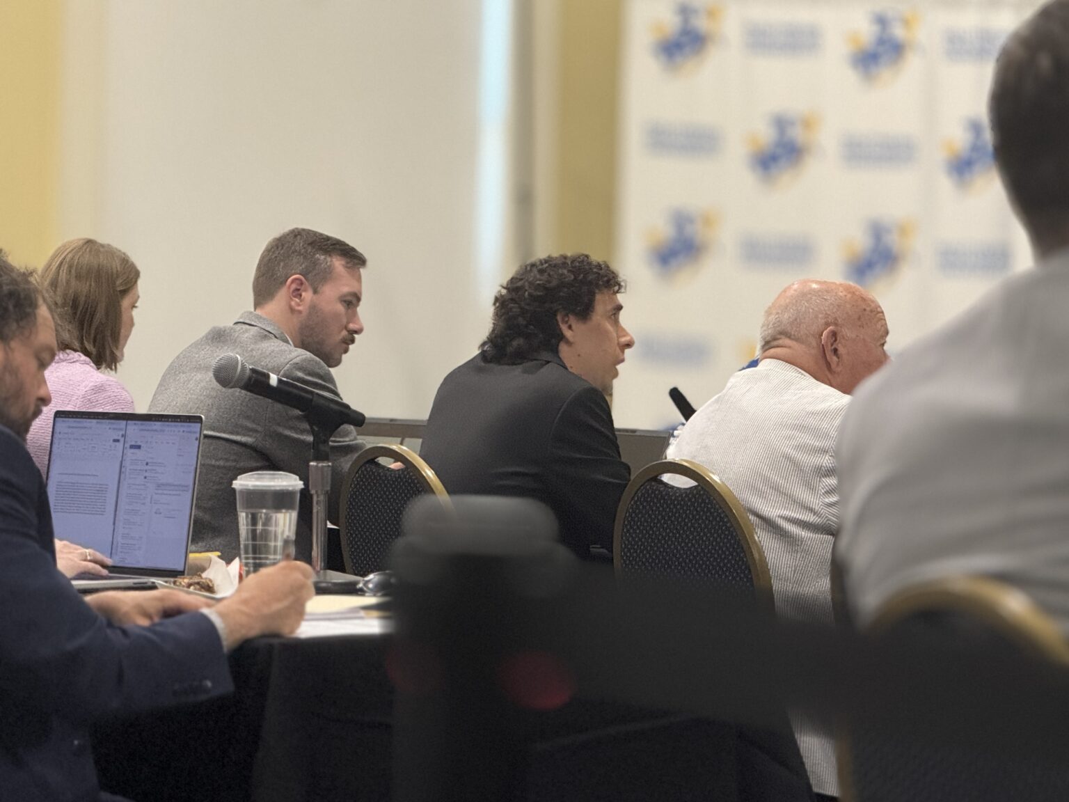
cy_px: 401
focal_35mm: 120
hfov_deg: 16.4
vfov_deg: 12.3
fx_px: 3706
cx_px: 534
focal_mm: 15.66
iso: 400
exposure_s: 1/60
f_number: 2.8
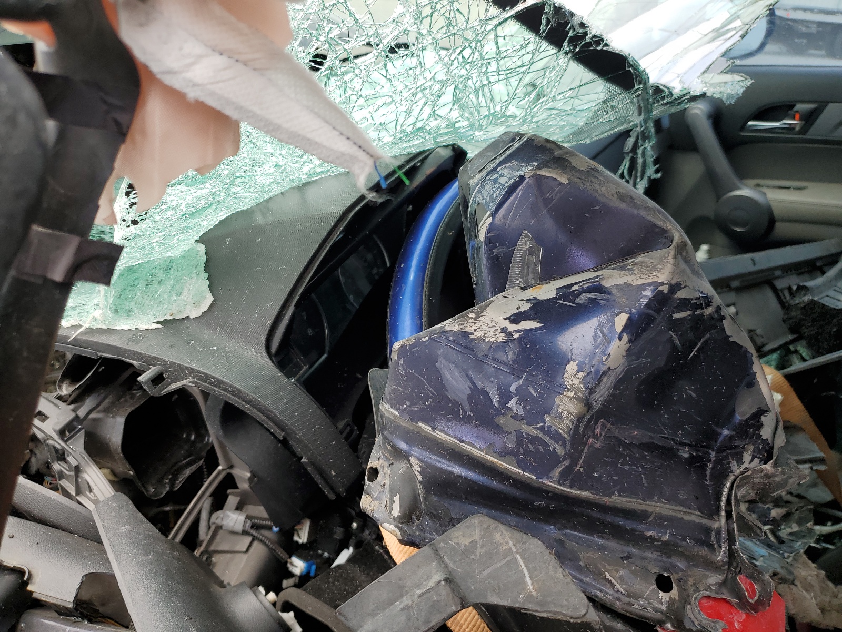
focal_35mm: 26
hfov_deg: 67.3
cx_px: 421
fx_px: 632
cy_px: 316
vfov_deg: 53.1
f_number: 1.5
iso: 50
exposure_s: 1/476
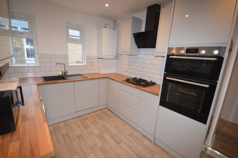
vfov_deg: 77.2
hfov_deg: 100.4
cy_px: 79
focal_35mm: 15
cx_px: 119
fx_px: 99
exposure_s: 1/60
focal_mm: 10
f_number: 4
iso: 500
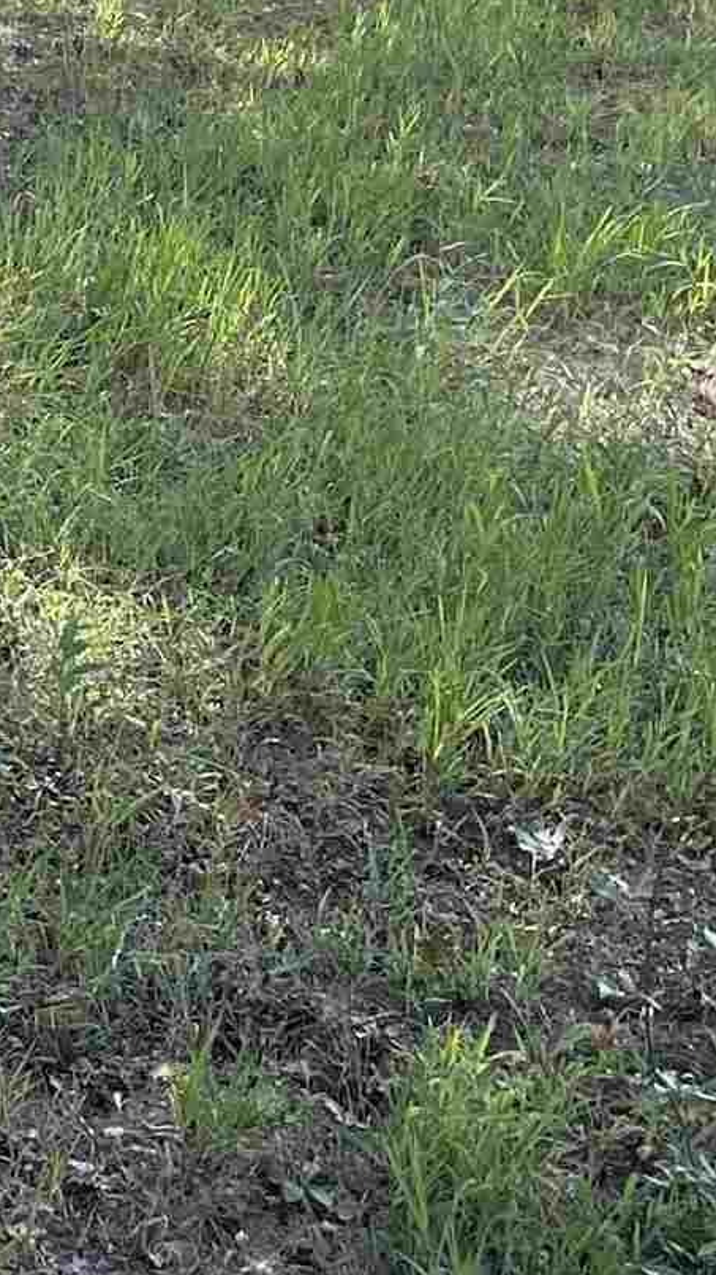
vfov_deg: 18.3
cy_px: -418
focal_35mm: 108
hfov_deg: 10.4
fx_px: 3648
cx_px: -673
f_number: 1.6
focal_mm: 4.2
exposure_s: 1/606
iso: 50
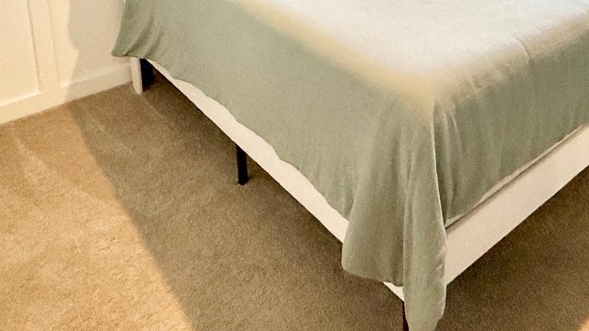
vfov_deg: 26.0
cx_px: 495
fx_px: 593
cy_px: -115
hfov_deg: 48.8
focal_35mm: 38
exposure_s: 1/120
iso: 320
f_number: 2.2
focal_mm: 2.22
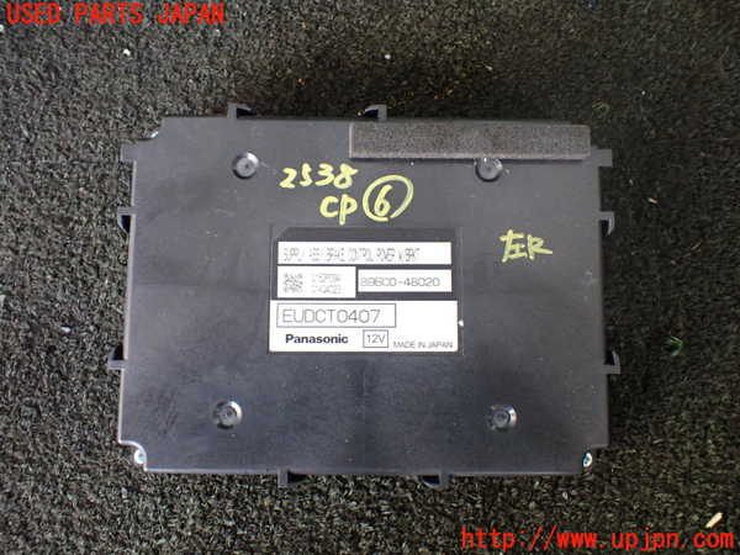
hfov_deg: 60.0
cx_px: 370
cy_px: 278
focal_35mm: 30
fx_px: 641
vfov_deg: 46.8
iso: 500
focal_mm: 5.4
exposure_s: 1/125
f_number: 2.3
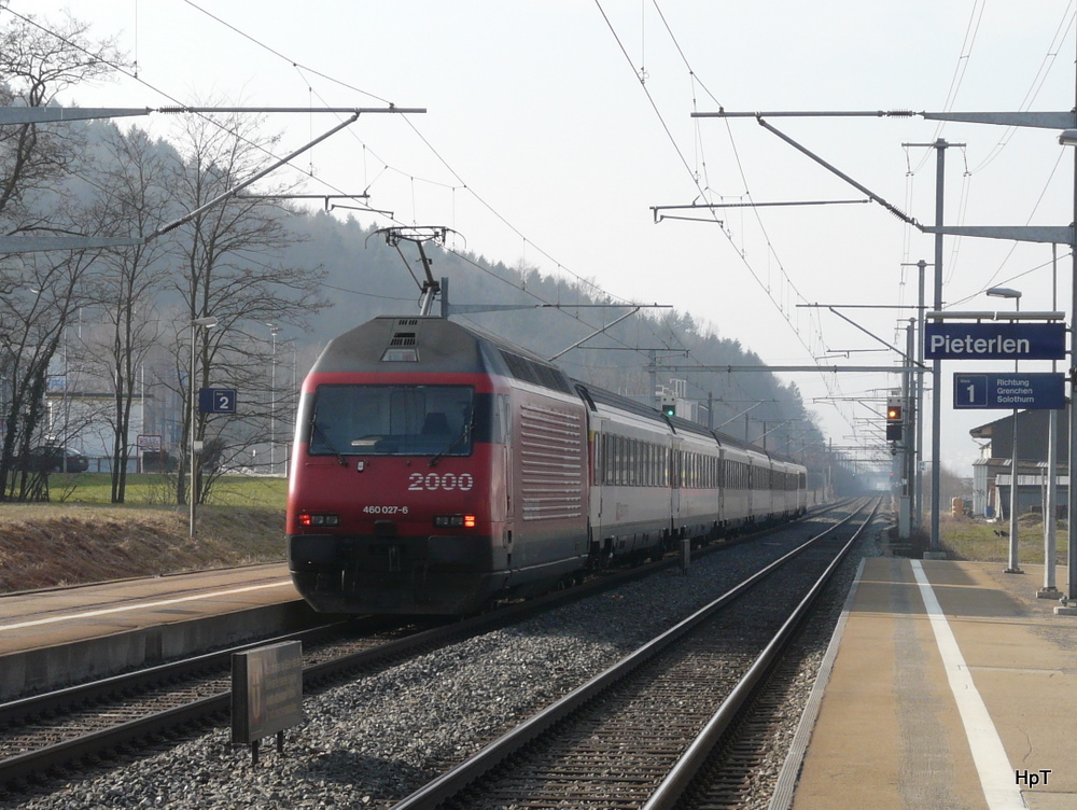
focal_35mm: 81
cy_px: 405
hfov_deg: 24.1
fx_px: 2523
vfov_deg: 18.2
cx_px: 538
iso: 100
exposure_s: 1/320
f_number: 5
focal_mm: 13.3
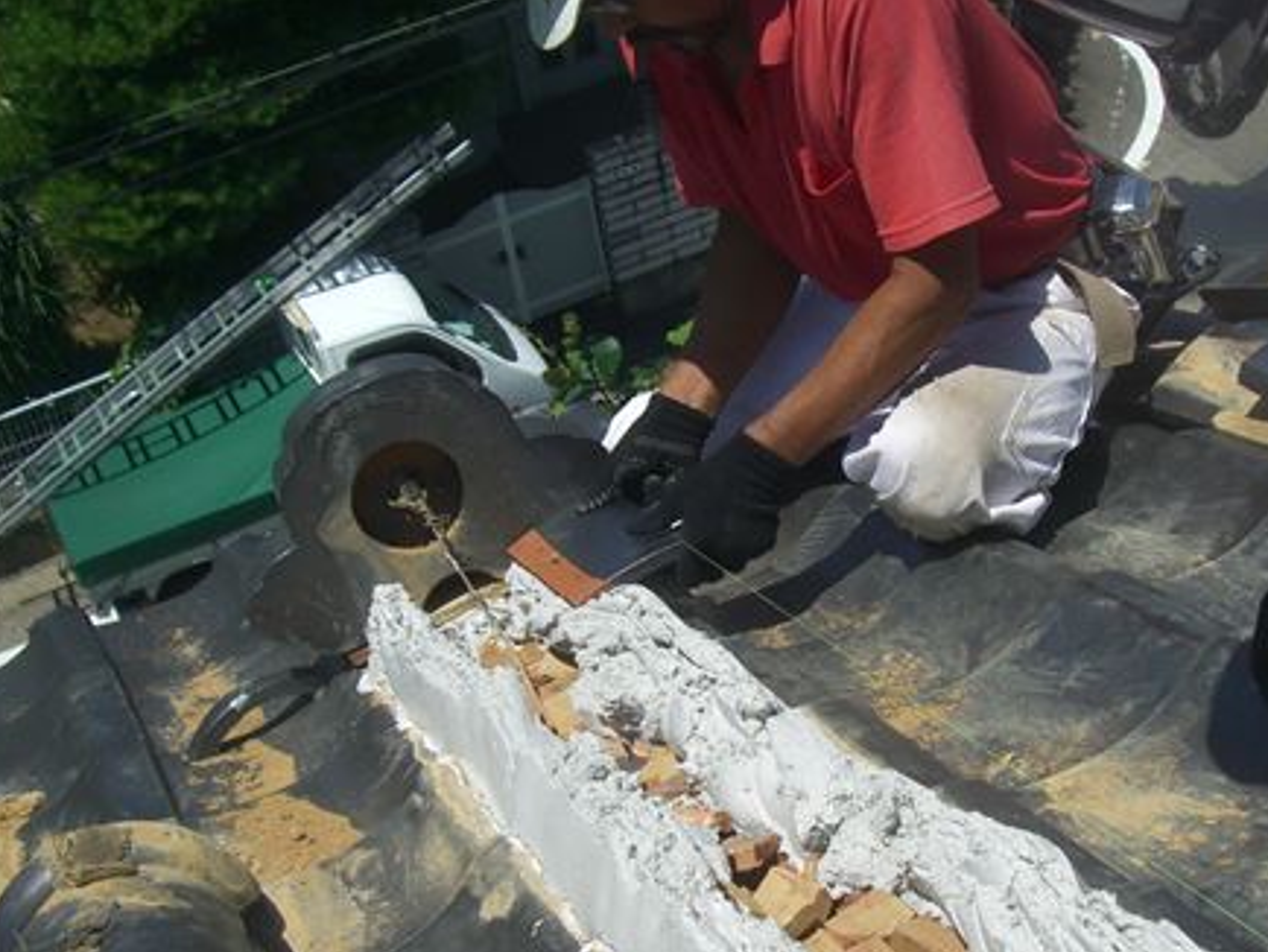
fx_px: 2052
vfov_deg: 26.0
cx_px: 824
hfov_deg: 34.1
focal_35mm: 56
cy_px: 602
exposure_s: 1/500
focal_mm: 7.9
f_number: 5.6
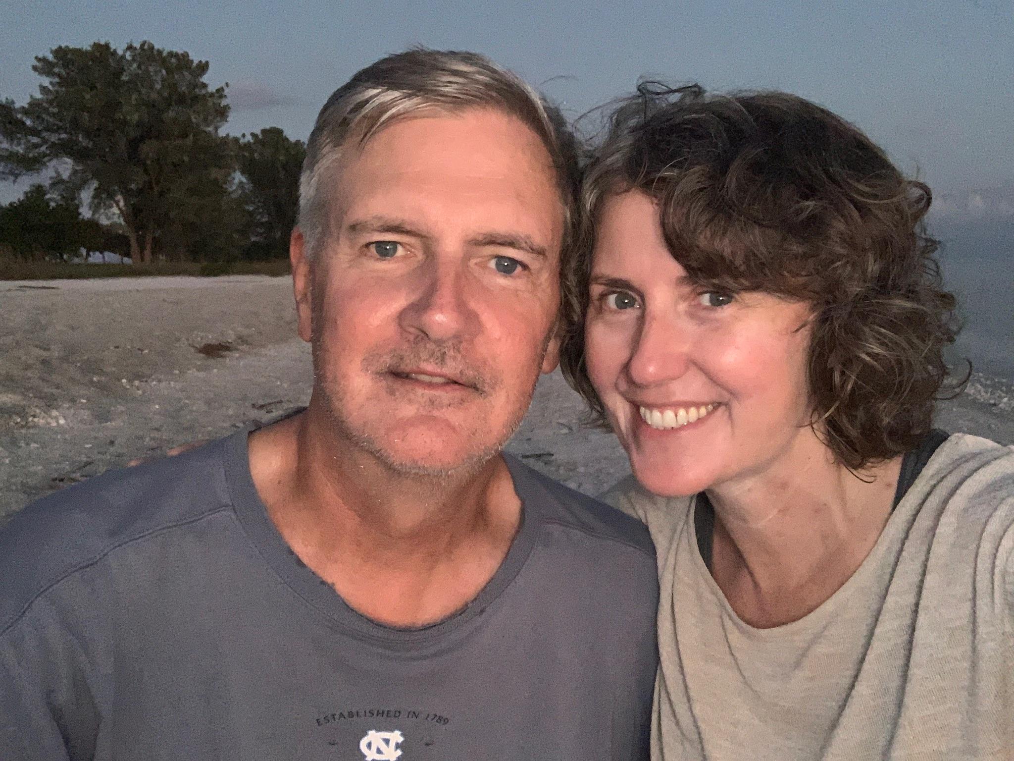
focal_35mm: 32
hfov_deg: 56.8
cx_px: 507
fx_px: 937
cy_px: 380
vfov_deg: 44.2
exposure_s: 1/16
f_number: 2.2
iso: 500
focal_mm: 2.87
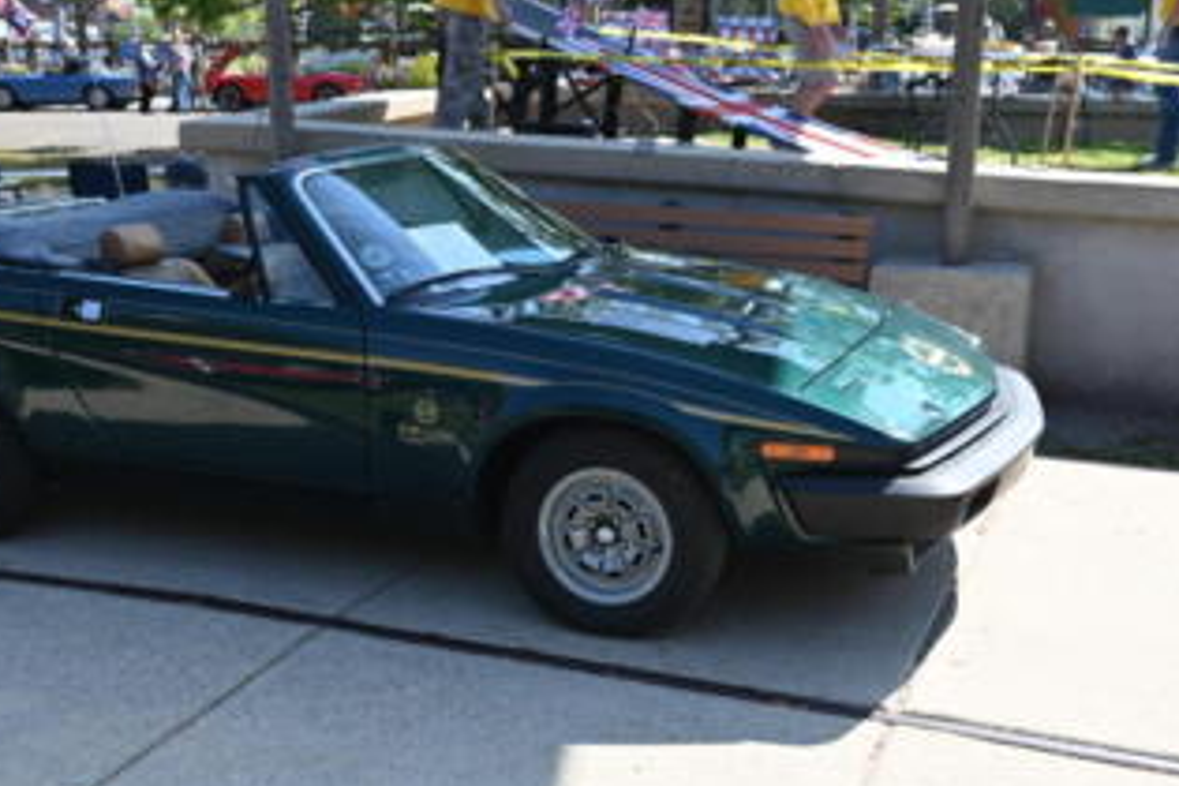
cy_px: 440
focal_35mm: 47
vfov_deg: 28.7
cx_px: 576
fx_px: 1532
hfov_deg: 42.1
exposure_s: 1/250
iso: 125
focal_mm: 29.5
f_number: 5.6
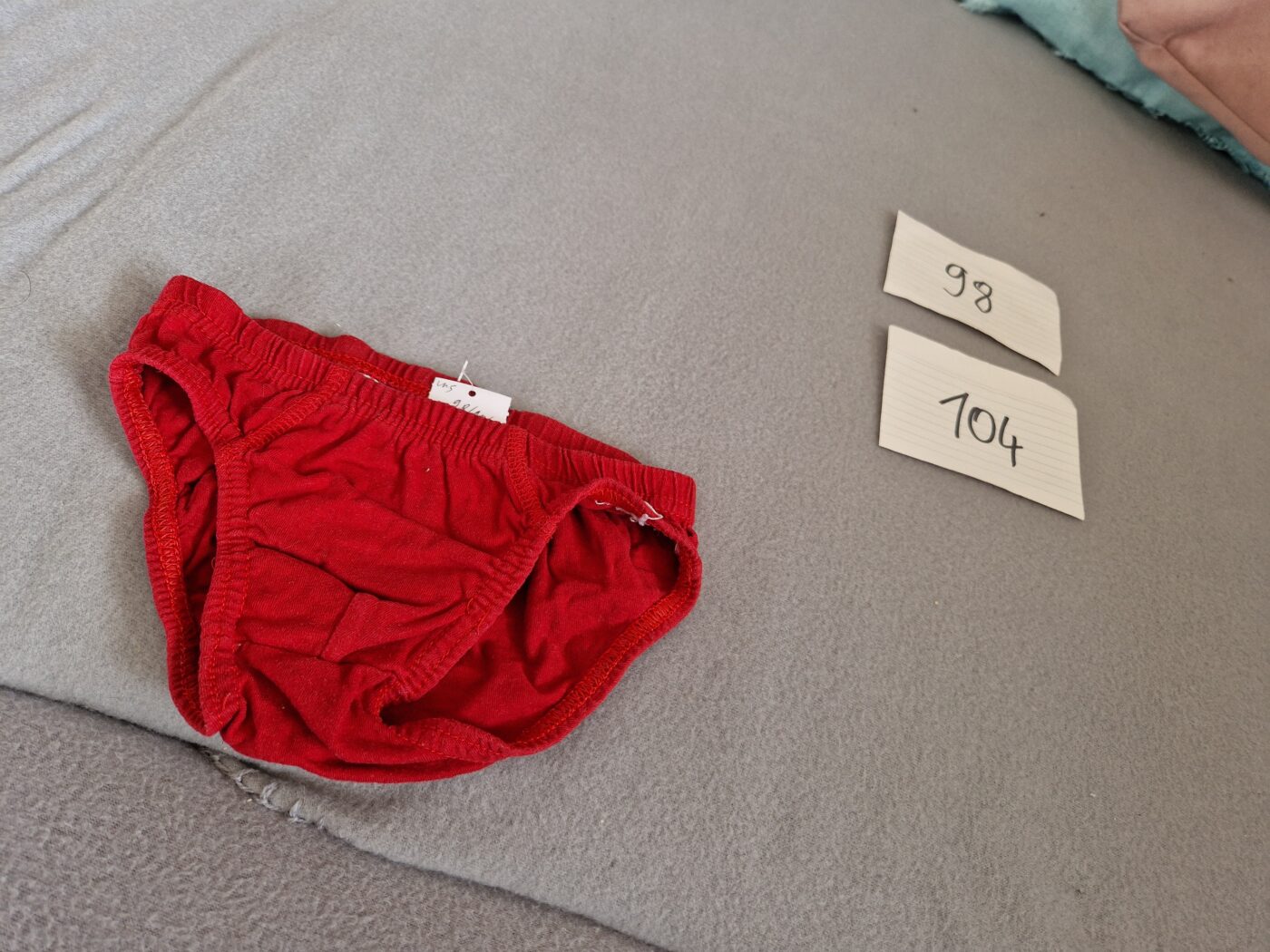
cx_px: 635
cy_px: 476
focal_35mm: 23
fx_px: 844
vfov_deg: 58.9
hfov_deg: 73.9
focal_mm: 5.4
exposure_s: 1/50
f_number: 1.8
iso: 160
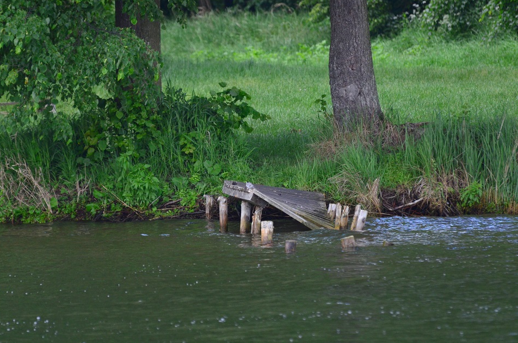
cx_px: 247
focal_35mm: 472
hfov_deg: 4.4
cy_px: 169
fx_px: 6776
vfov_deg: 2.9
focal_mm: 300
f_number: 5.6
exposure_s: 1/2000
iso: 1250
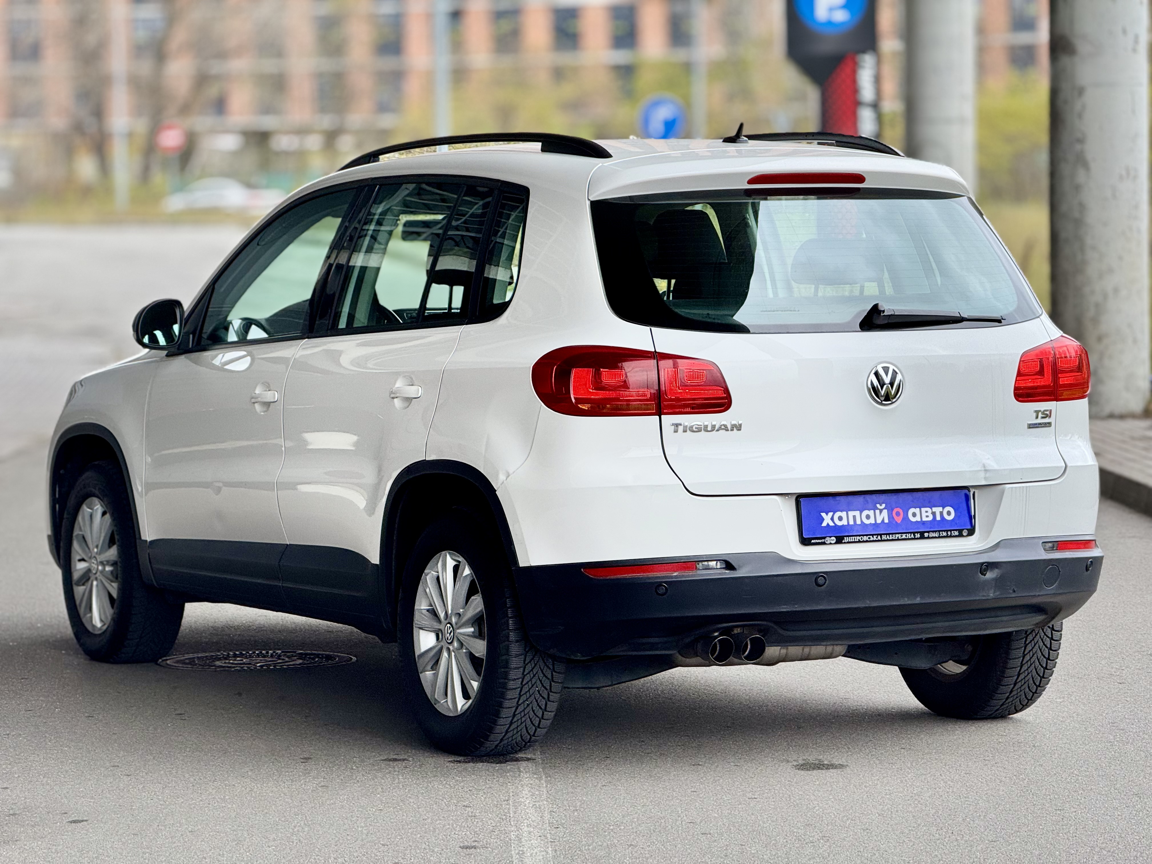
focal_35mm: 120
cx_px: 576
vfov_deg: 12.3
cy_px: 432
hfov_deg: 16.4
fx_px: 3994
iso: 80
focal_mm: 15.66
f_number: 2.8
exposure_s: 1/99
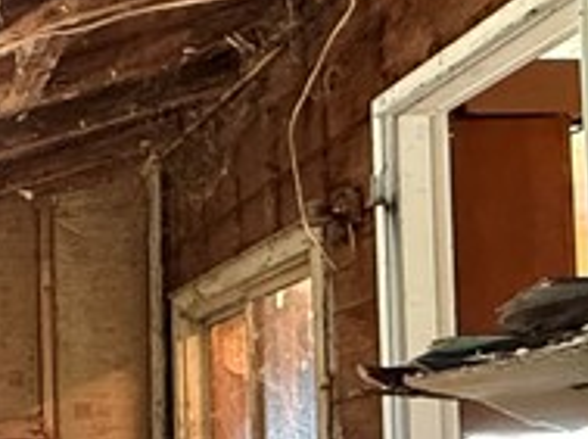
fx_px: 1289
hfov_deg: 21.0
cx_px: -336
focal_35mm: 76
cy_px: 399
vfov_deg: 19.0
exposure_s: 1/60
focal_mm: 2.22
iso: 800
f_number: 2.2
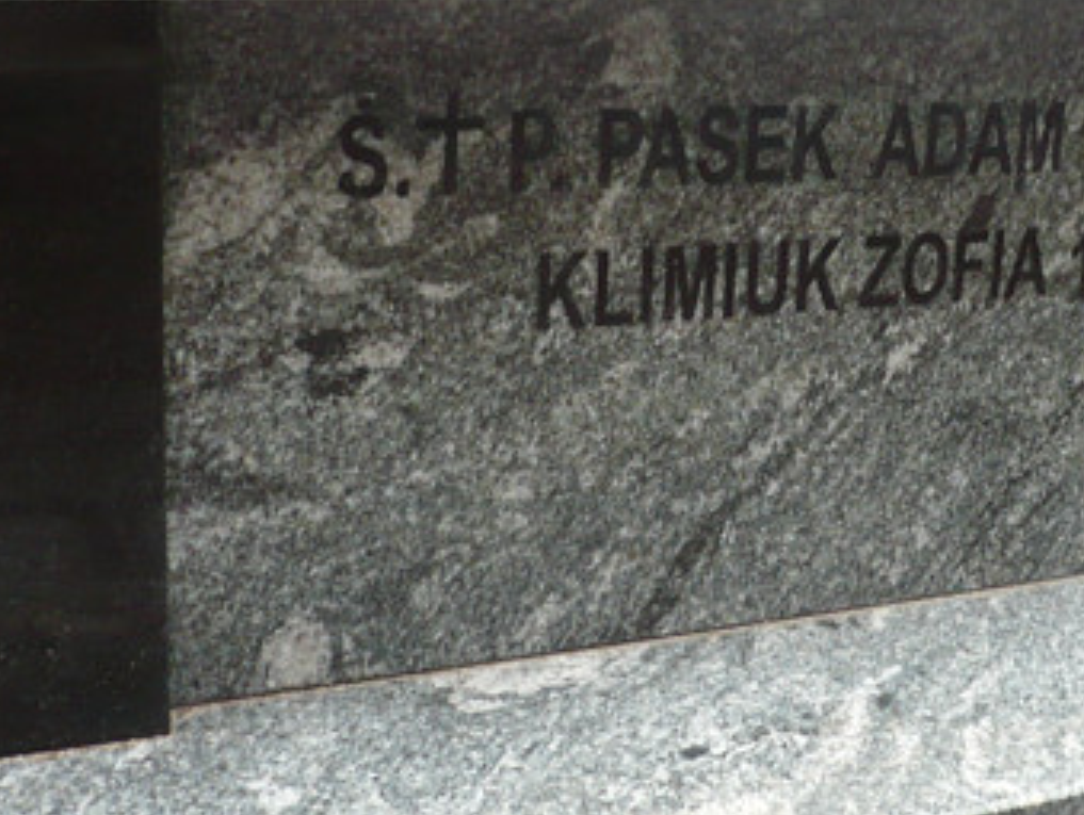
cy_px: 304
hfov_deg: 28.9
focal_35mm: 66
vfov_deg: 22.2
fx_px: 2069
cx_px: 828
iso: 160
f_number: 2.8
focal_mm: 5.8
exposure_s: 1/30
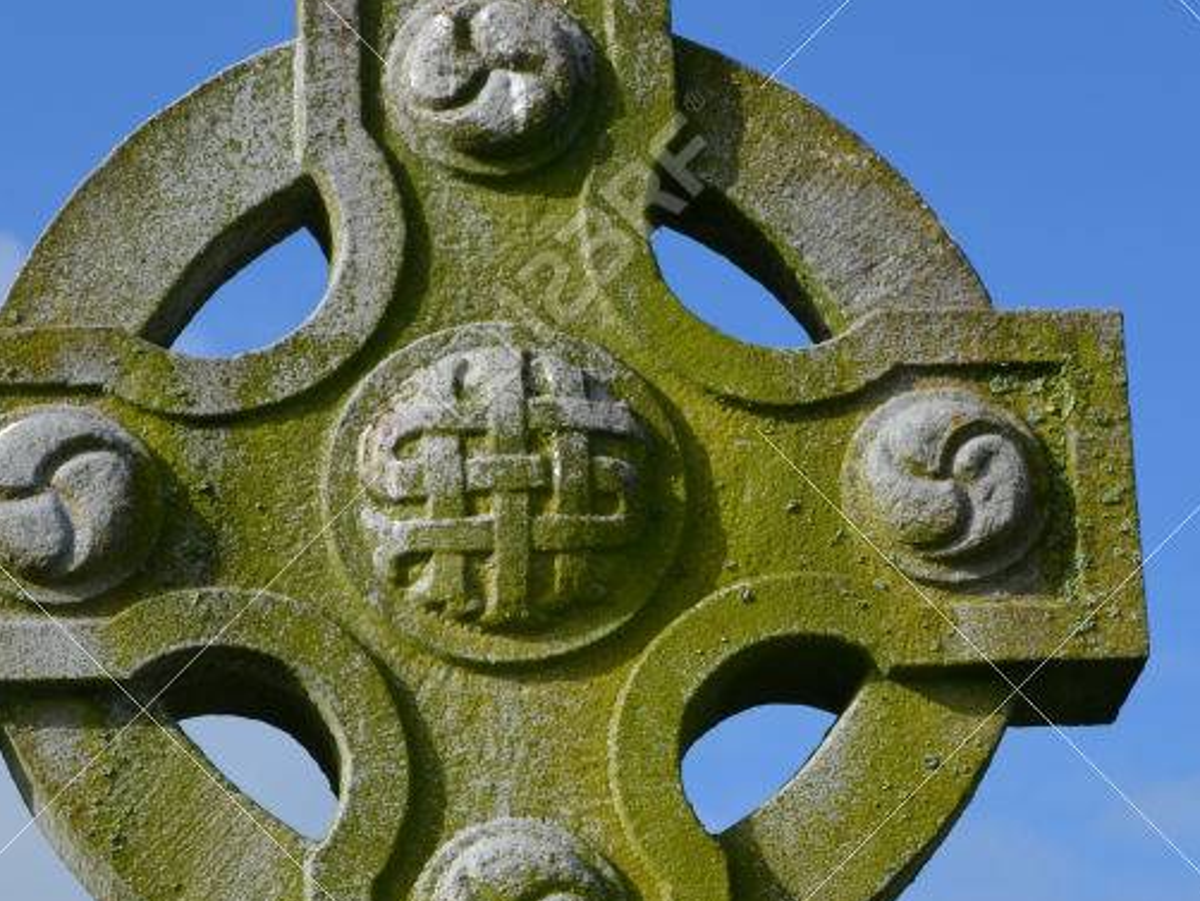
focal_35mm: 164
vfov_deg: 9.0
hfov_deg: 12.0
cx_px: 489
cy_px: 691
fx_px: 5688
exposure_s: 1/320
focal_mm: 44
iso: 100
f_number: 9
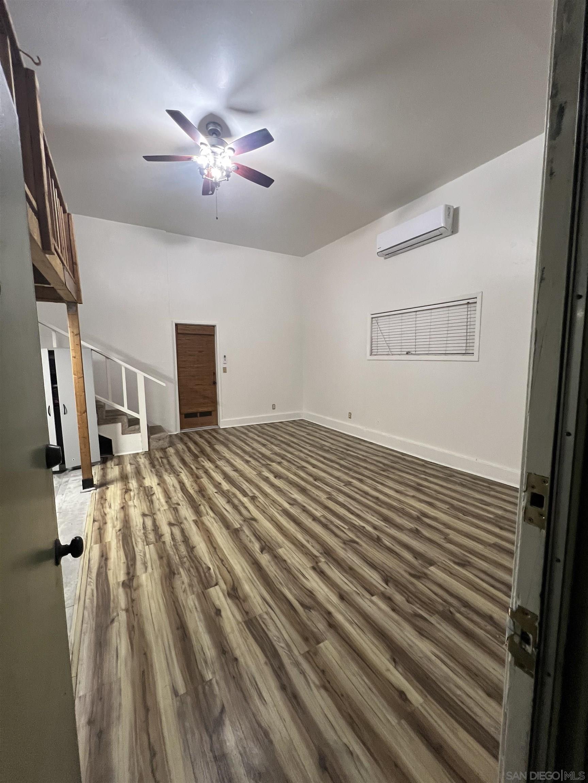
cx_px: 294
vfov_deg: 106.2
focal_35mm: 13
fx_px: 294
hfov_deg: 89.9
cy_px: 392
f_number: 1.8
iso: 400
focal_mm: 1.57
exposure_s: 1/60
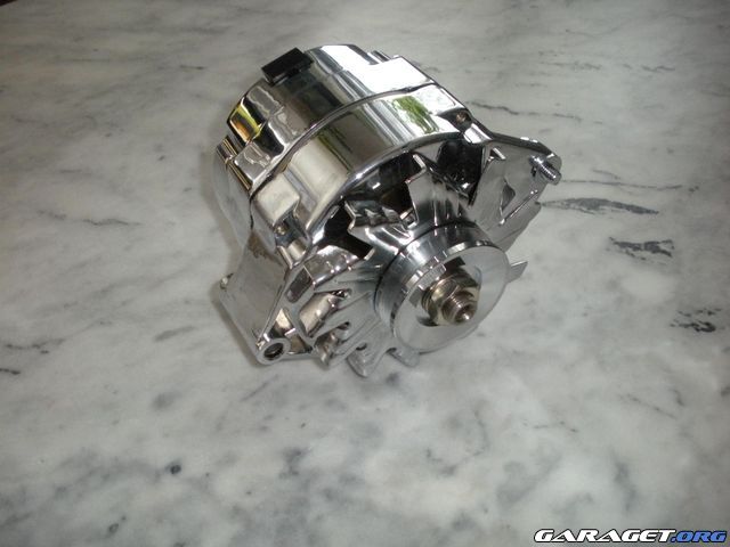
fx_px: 759
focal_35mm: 36
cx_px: 365
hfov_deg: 51.4
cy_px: 274
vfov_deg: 39.7
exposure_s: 1/36.1
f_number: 3.5
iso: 400
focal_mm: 6.3
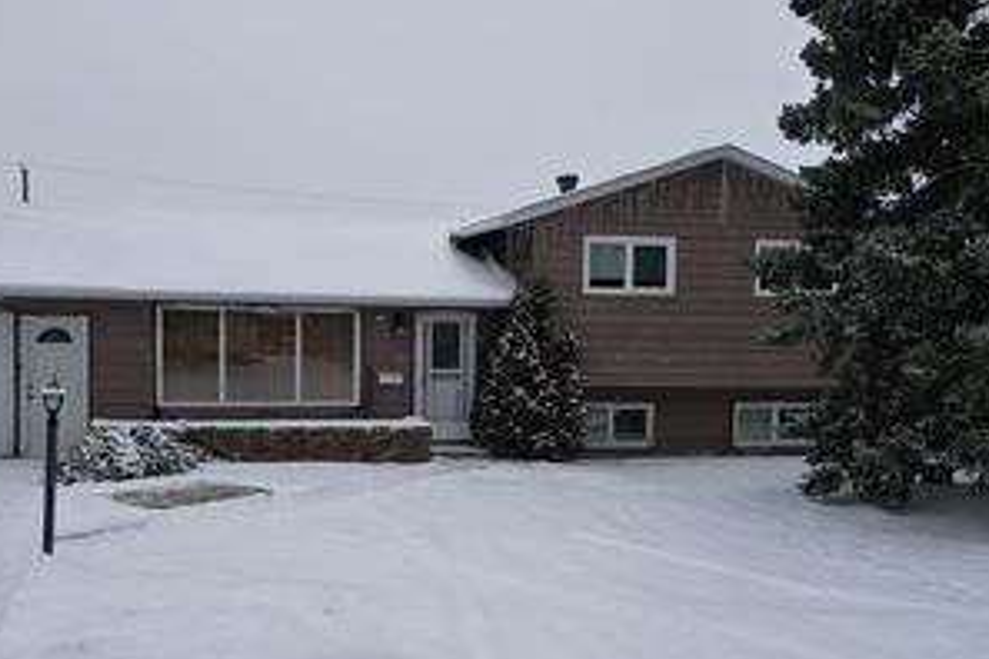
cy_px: 378
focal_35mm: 42
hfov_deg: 46.4
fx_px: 1154
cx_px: 463
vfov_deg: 31.8
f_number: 1.7
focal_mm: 6.72
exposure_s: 1/3000
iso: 100
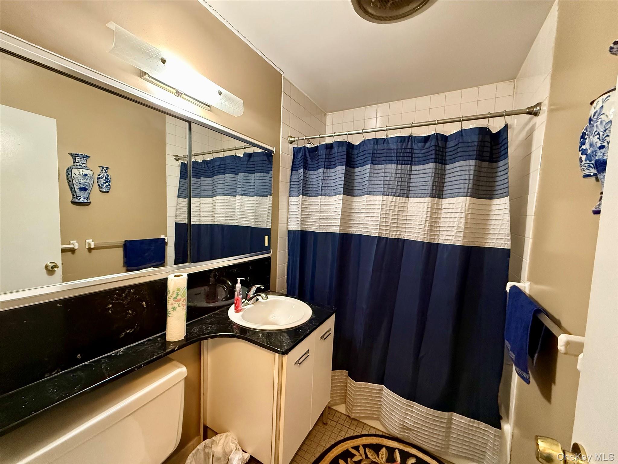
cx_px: 309
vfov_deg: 85.7
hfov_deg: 102.1
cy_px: 232
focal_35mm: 14
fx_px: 250
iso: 800
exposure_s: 1/60
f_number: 2.2
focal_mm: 2.22
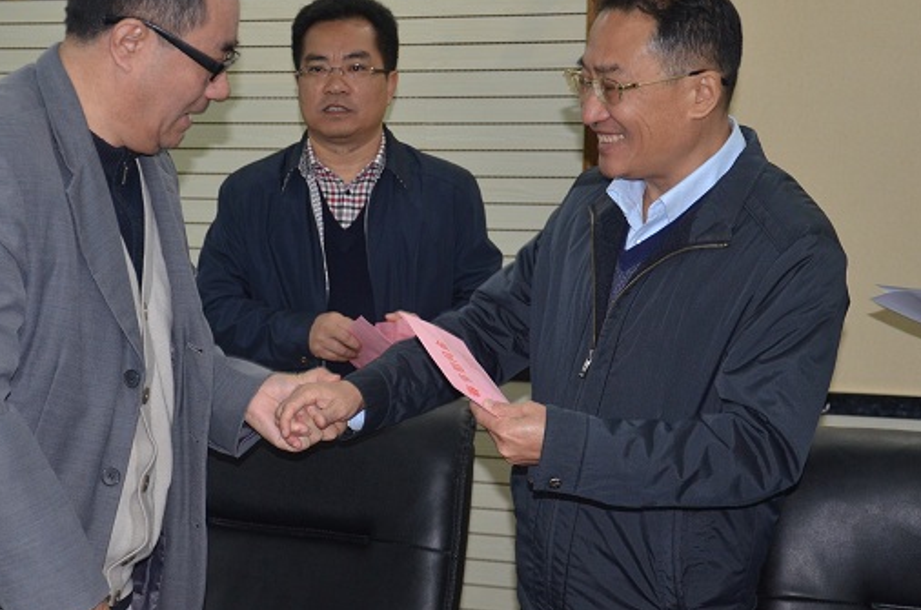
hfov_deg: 24.5
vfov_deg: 16.4
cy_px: 325
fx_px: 2119
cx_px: 346
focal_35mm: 83
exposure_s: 1/60
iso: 800
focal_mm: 40
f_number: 4.5
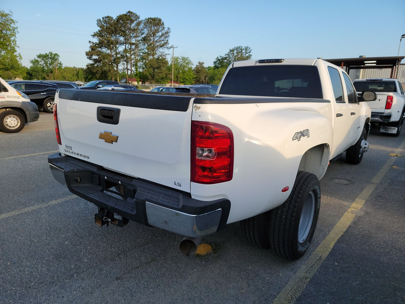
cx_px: 202
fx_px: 281
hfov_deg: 71.6
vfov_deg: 56.8
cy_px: 152
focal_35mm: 24
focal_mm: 6.7
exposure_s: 1/247
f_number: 1.8
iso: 50
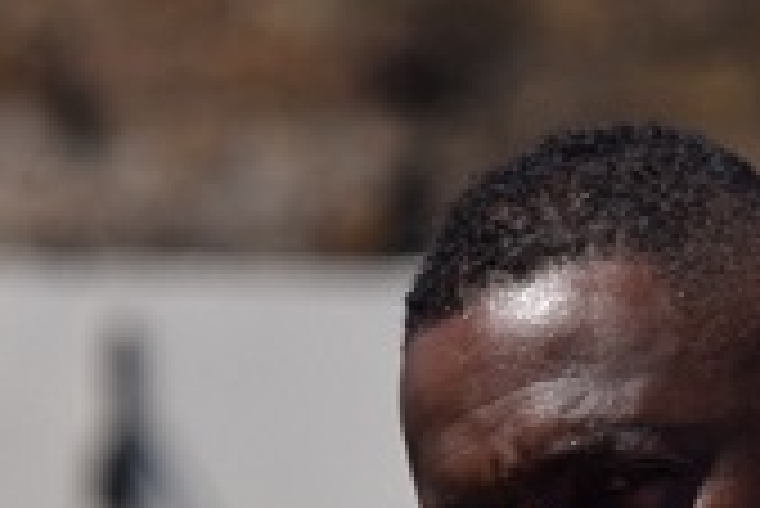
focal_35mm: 960
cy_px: 530
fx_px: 20284
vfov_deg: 1.4
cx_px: 616
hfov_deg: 2.1
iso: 200
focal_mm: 180
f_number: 5.6
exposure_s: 1/2000
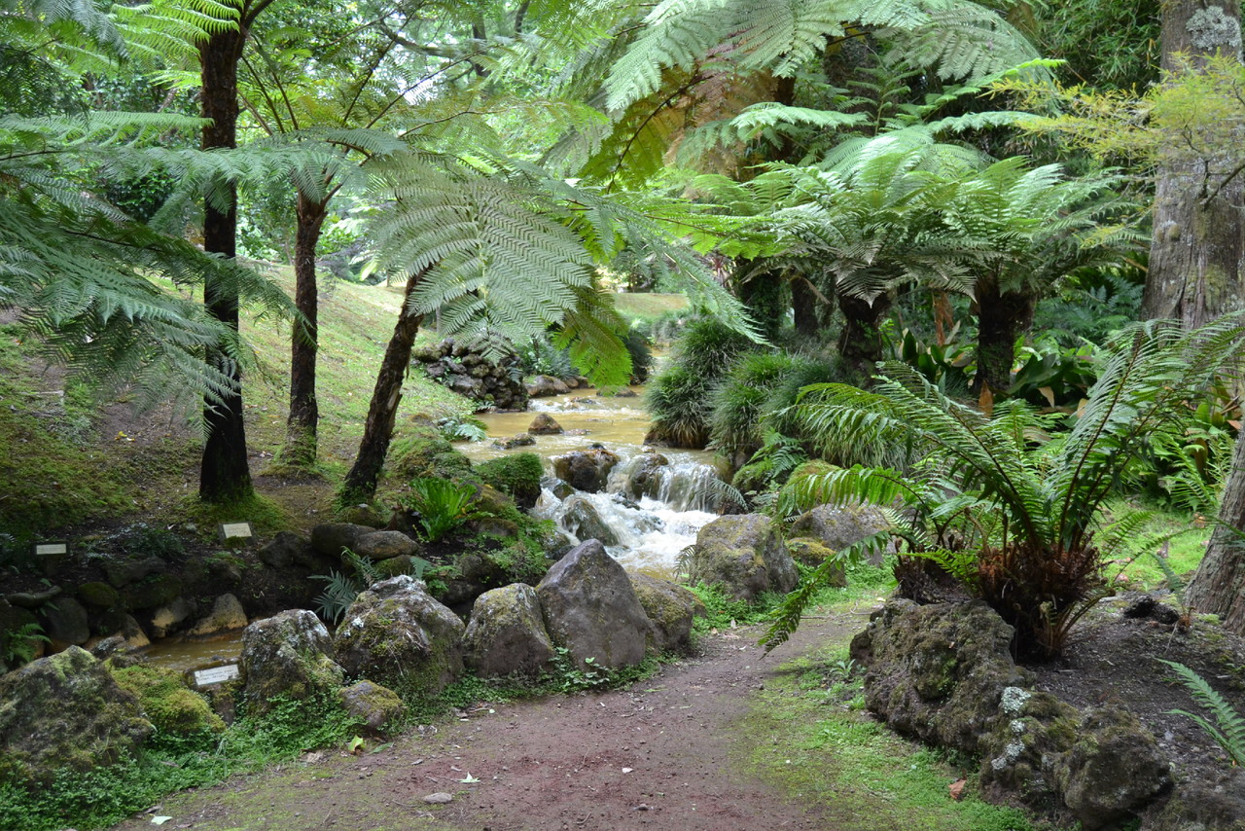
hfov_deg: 49.5
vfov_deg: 34.2
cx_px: 622
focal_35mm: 39
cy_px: 416
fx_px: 1349
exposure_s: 1/125
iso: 400
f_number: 5.6
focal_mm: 26
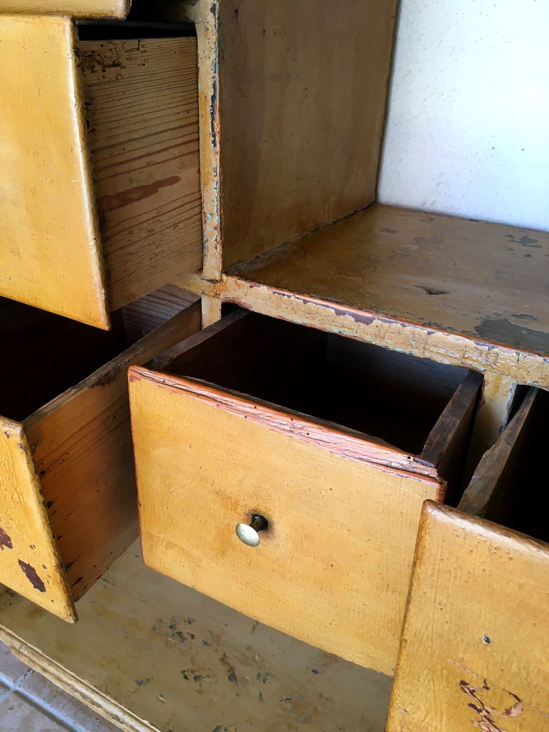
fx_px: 613
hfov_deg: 48.2
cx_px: 274
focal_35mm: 29
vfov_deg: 61.7
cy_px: 366
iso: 64
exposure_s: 1/33
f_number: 2.2
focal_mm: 4.15
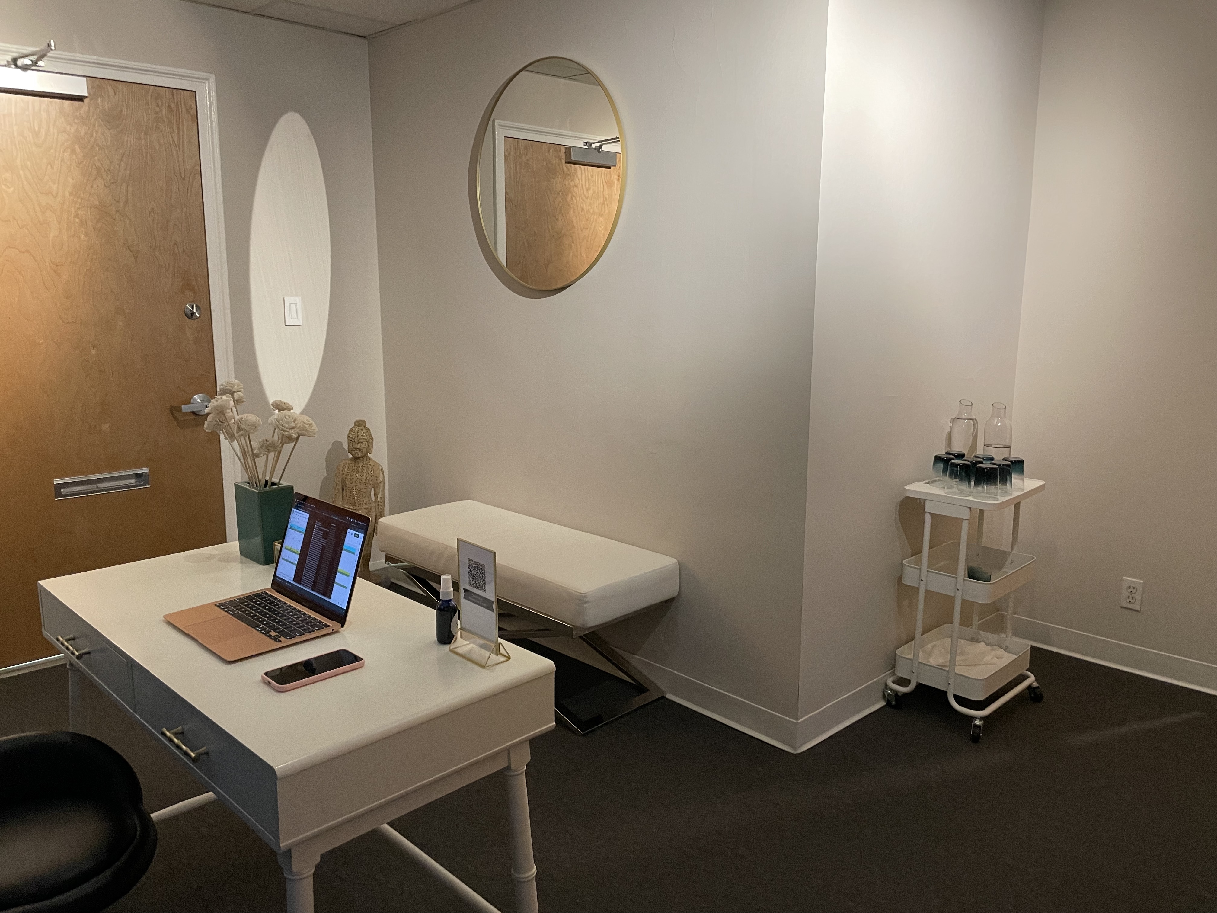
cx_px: 608
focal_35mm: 26
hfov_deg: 67.3
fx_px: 914
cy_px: 456
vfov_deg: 53.1
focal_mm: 4.2
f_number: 1.6
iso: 250
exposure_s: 1/60
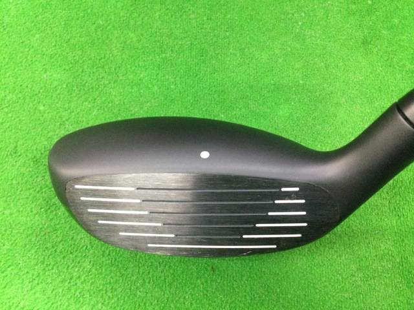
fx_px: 371
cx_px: 207
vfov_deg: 45.4
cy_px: 155
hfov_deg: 58.4
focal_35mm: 31
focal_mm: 3.3
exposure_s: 1/20
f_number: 2.4
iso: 200
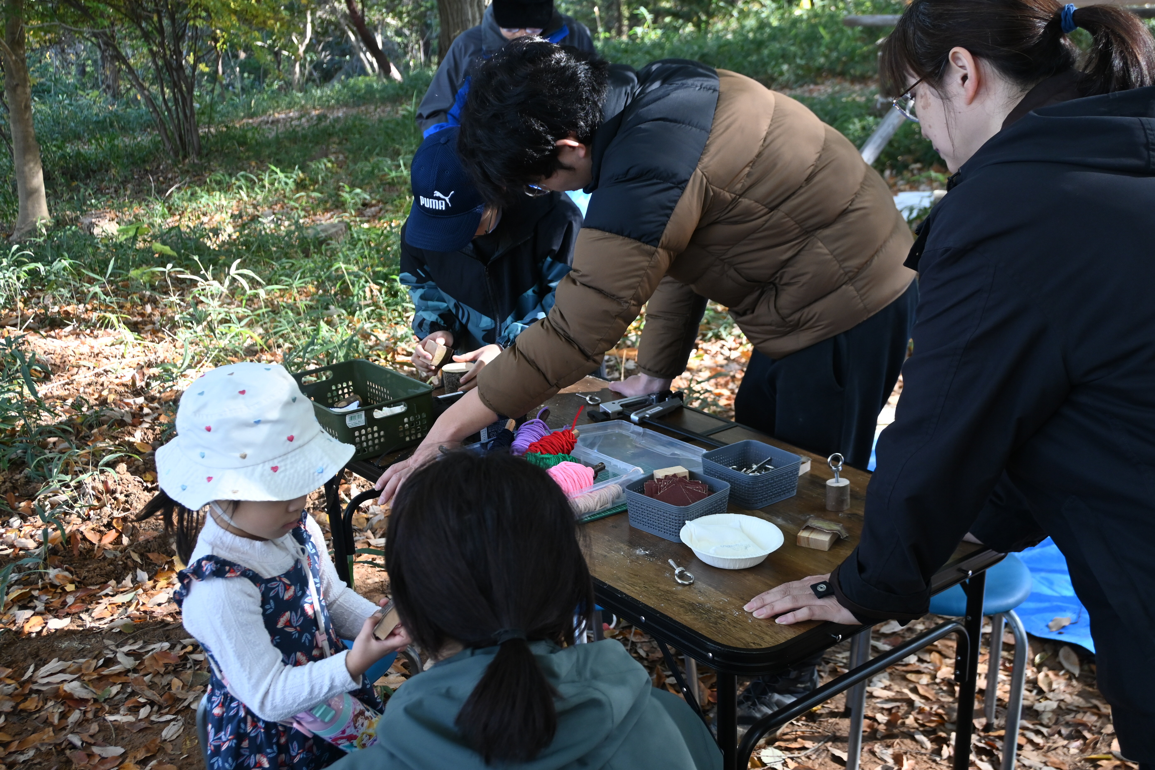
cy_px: 385
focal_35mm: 37
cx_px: 578
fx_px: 1179
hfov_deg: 52.2
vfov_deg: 36.2
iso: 500
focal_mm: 24.5
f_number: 4.2
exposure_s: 1/125
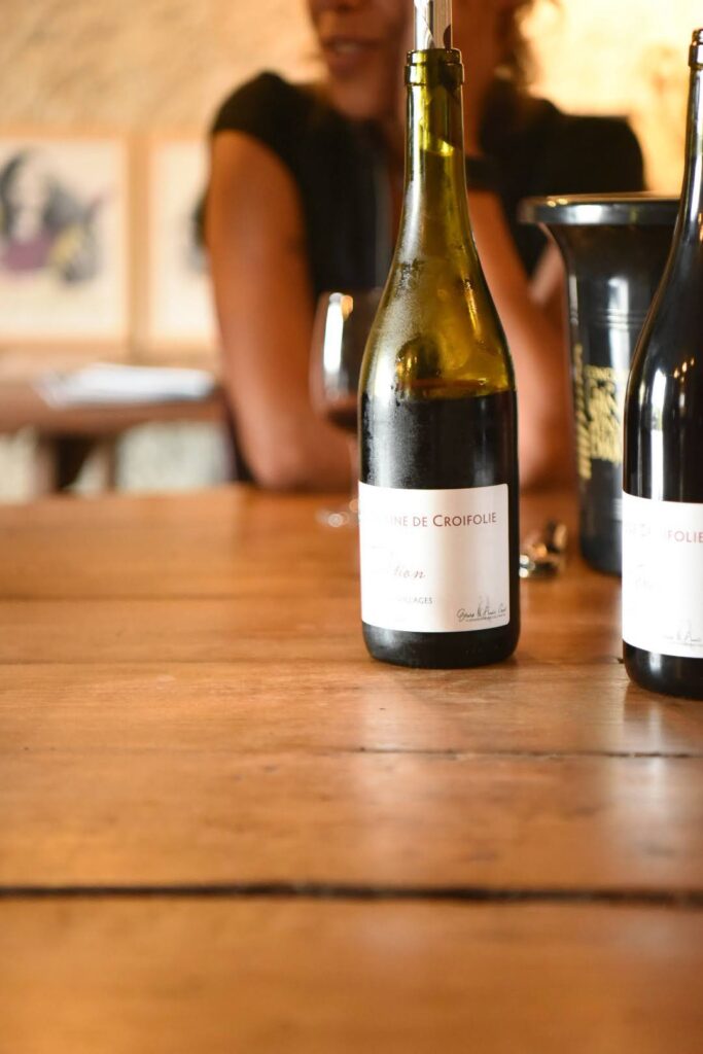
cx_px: 352
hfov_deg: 19.5
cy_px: 527
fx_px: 2050
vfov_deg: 28.8
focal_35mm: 70
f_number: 2.8
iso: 8000
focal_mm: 70
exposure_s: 1/160
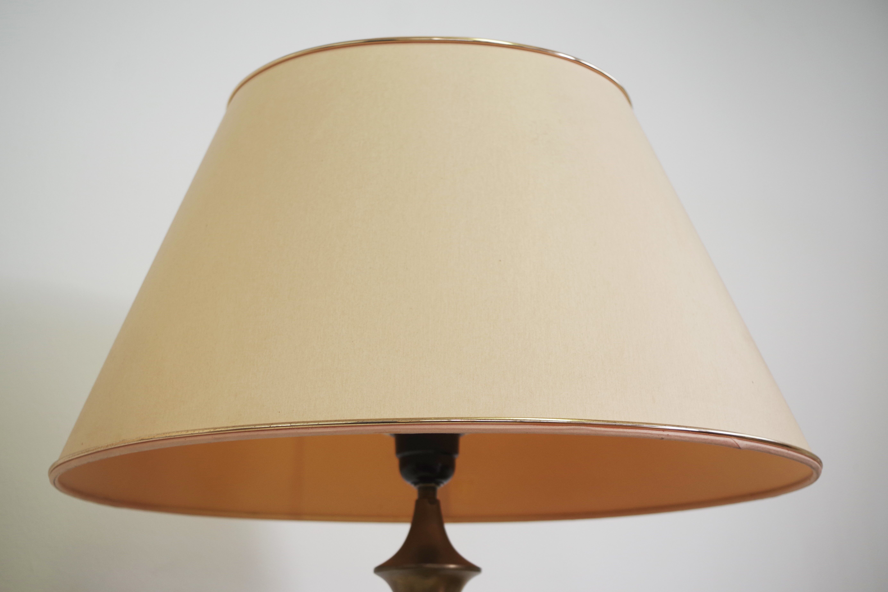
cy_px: 296
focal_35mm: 36
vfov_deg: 36.9
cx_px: 444
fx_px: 888
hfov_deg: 53.1
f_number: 4
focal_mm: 24.38
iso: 200
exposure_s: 1/60
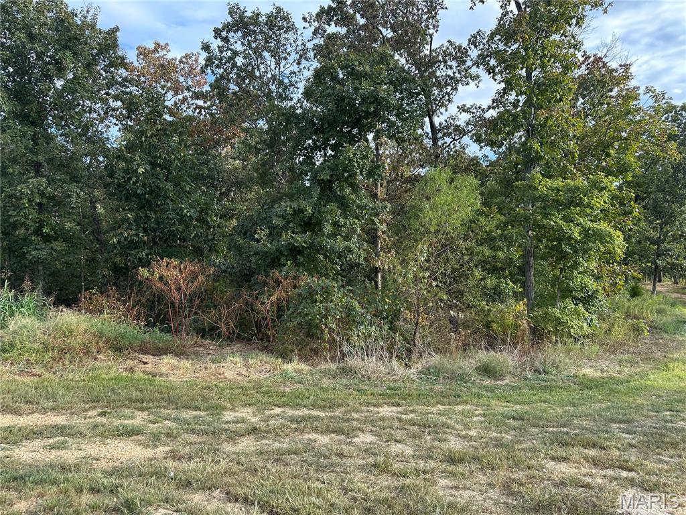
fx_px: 476
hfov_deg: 71.6
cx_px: 343
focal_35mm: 24
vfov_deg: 56.8
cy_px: 258
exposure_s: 1/843
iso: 80
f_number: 1.78
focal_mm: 6.86
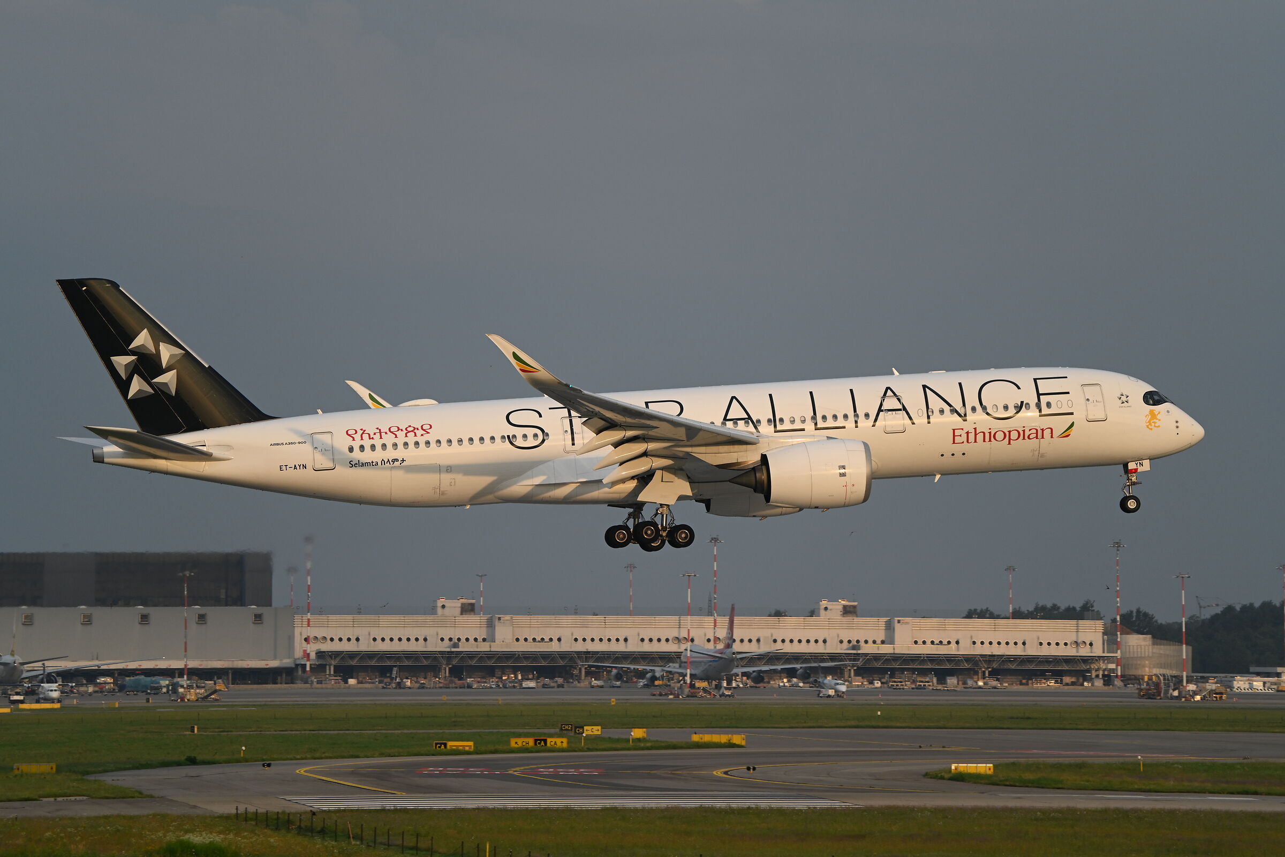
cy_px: 428
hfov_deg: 9.1
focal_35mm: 225
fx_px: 8031
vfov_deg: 6.1
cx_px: 642
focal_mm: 225
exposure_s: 1/1000
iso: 400
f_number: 6.3
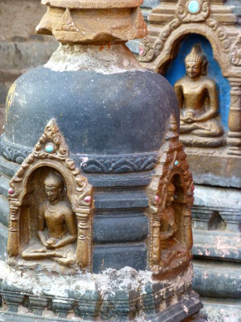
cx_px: 120
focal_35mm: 187
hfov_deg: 7.9
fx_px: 1736
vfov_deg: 10.6
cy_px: 161
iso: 400
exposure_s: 1/25
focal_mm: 33.3
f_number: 5.5
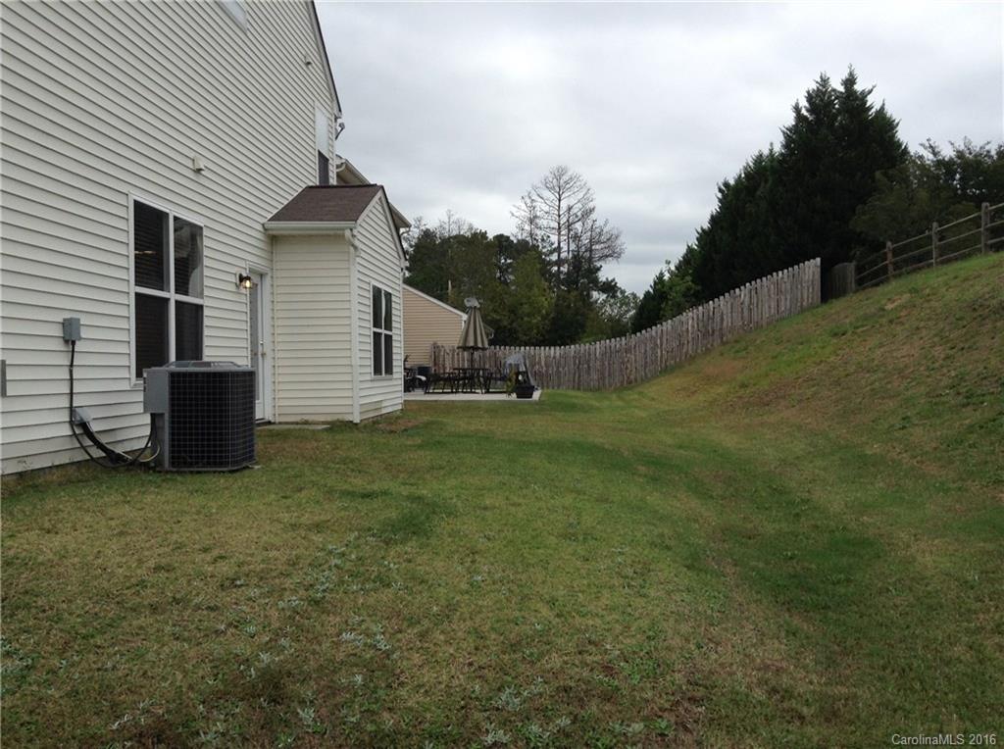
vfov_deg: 42.8
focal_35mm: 33
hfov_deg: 55.4
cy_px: 374
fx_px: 955
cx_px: 502
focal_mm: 3.3
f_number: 2.4
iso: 25
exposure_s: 1/965
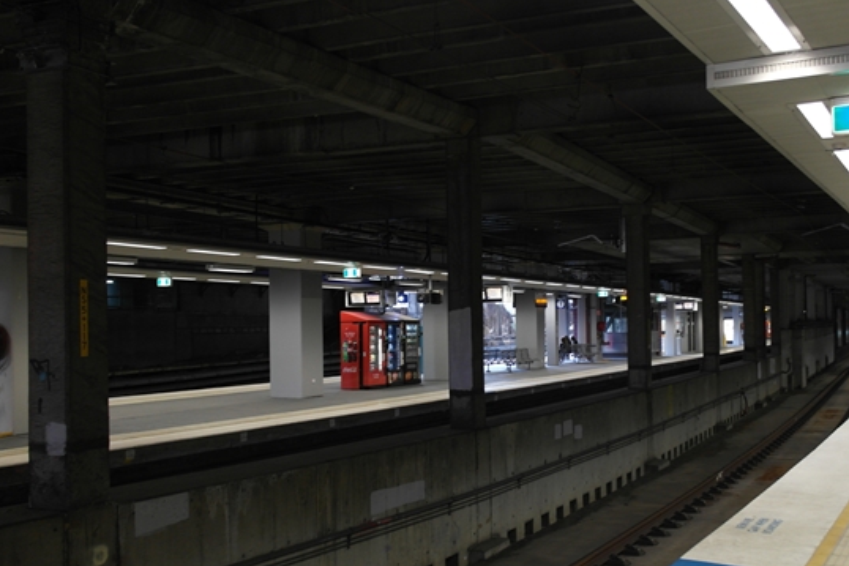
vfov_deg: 34.2
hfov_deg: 49.0
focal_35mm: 39
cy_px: 302
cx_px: 537
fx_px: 920
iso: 400
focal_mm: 20
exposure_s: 1/20
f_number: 3.5
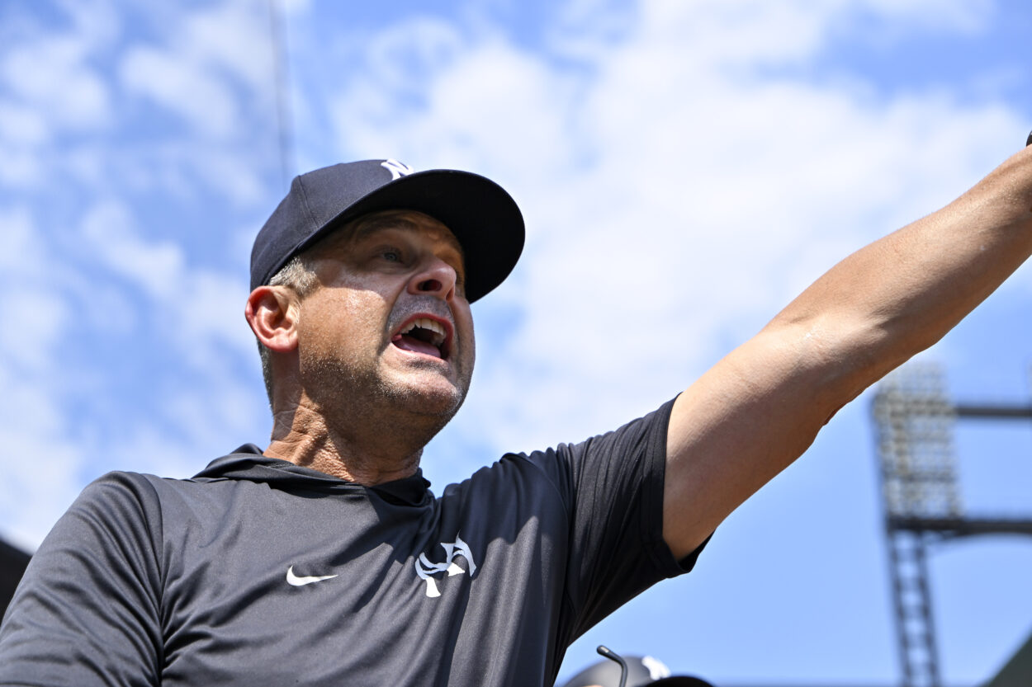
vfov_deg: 21.2
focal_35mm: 64
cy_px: 344
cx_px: 516
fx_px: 1834
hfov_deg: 31.4
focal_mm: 64
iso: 200
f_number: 4
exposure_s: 1/1600
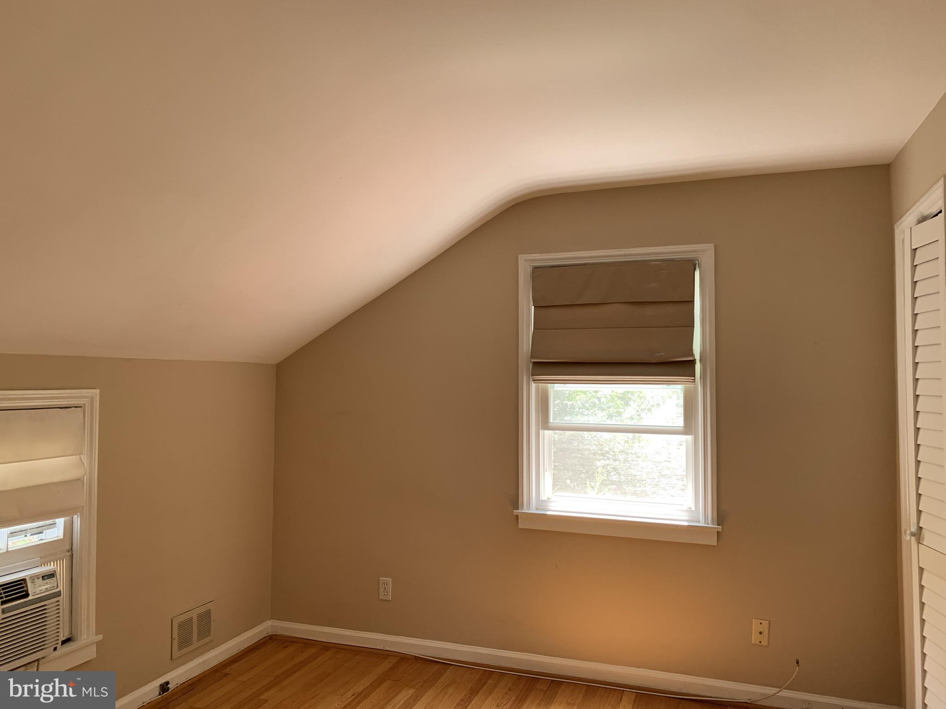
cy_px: 354
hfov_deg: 67.3
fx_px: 711
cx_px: 473
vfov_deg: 53.1
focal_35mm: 26
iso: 64
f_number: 1.8
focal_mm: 4.25
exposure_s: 1/121
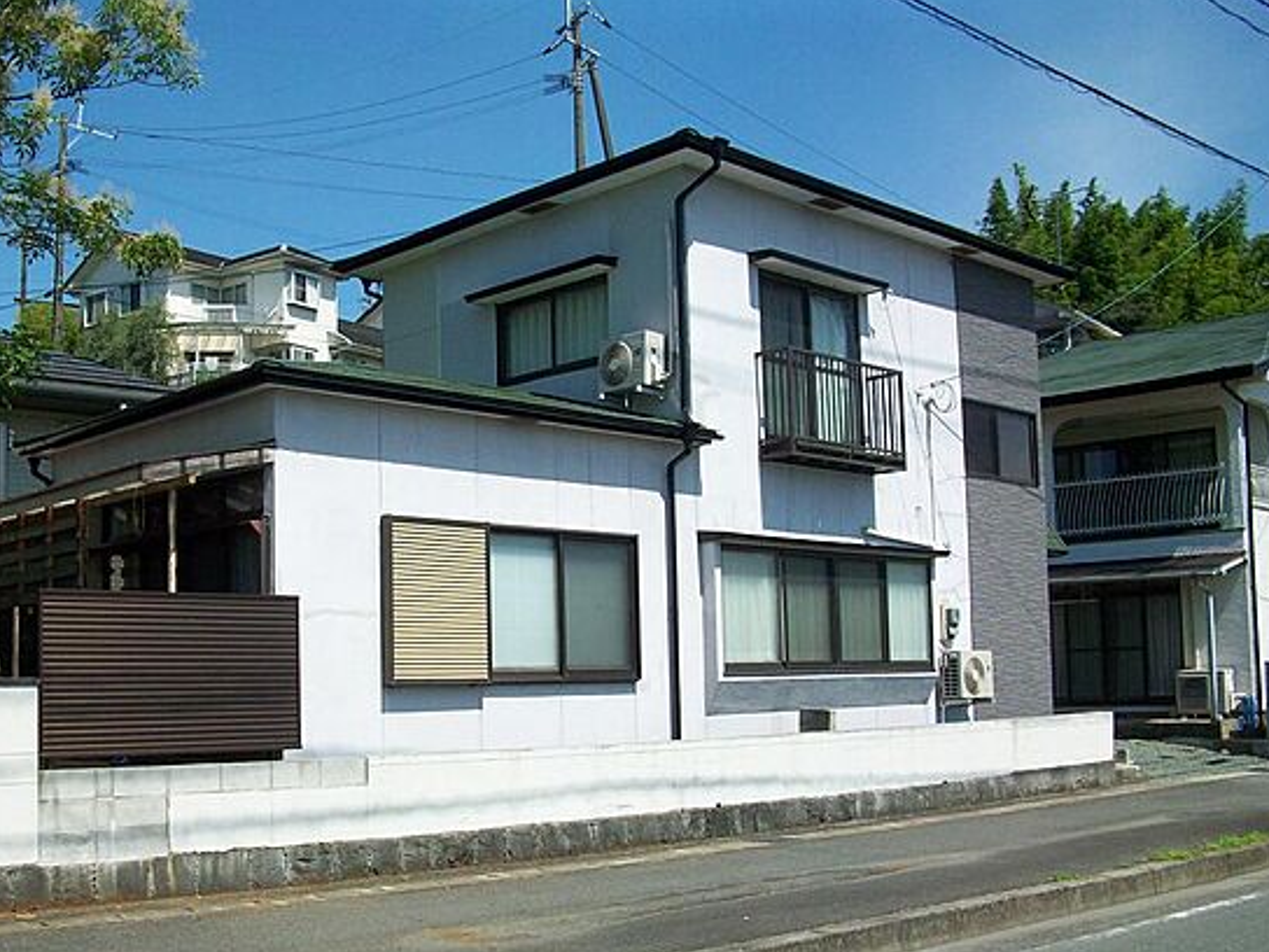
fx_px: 1466
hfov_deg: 46.7
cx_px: 572
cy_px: 509
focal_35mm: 40
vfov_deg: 35.9
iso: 80
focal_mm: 5.7
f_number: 5.5
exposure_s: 1/483
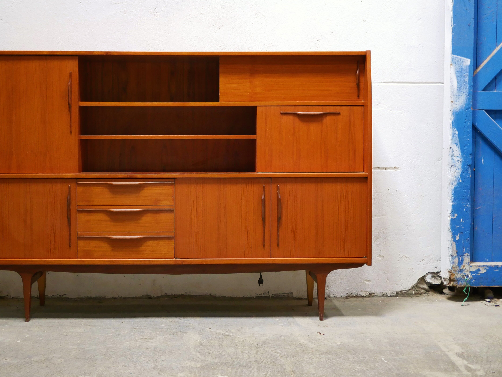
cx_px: 206
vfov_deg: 29.7
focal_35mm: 49
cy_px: 166
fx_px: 711
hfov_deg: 38.8
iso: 640
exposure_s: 1/60
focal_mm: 20
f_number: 1.7
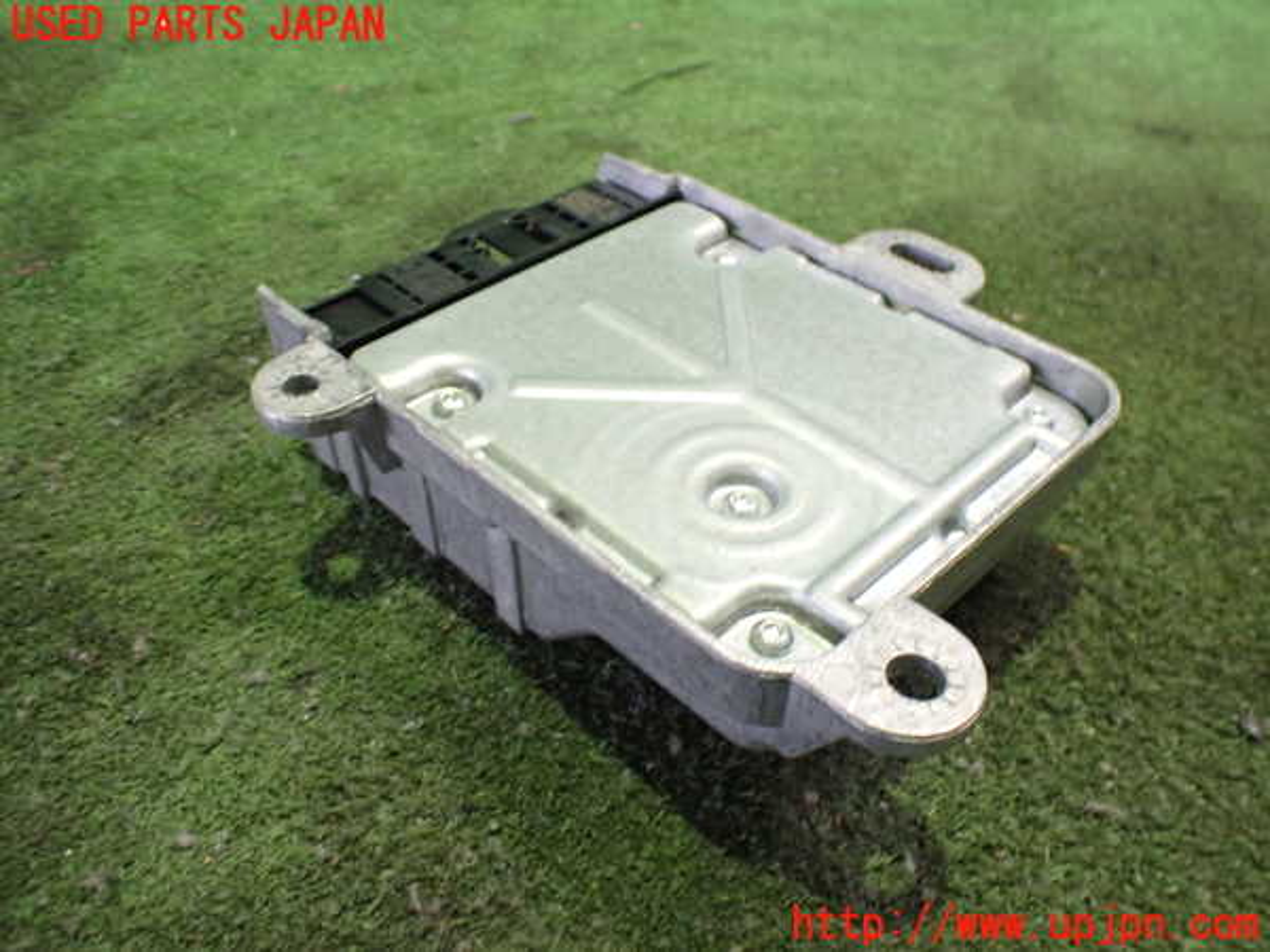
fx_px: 1101
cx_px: 635
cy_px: 476
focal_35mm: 30
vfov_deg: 46.8
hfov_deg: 60.0
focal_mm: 5.4
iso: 800
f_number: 2.3
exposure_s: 1/30
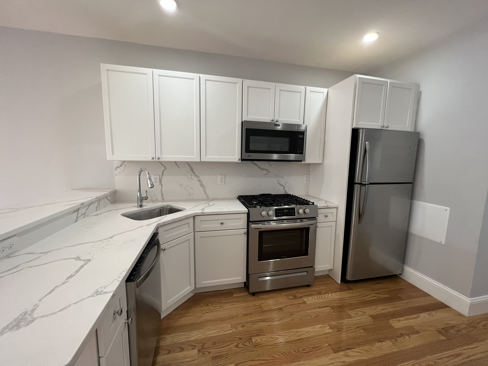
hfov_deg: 106.2
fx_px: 183
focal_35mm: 13
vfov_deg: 89.9
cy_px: 183
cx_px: 244
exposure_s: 1/60
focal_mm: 1.57
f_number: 1.8
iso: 200
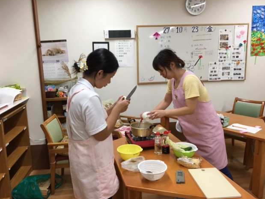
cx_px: 130
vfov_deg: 46.8
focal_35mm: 30
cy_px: 97
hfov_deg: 60.0
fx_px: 230
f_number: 2.2
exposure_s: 1/30
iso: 40
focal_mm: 4.15
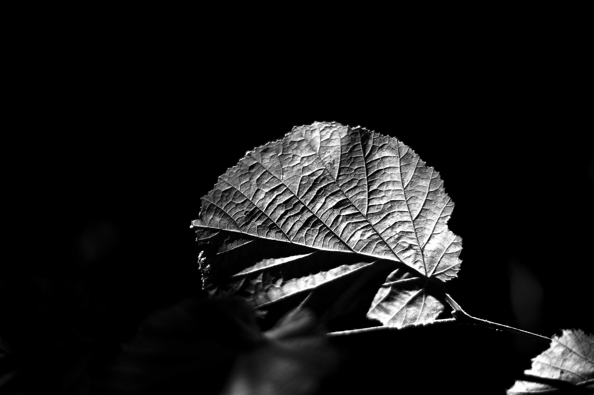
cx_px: 297
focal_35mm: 50
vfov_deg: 26.9
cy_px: 198
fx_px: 824
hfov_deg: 39.6
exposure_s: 1/3200
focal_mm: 50
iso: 500
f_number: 1.8
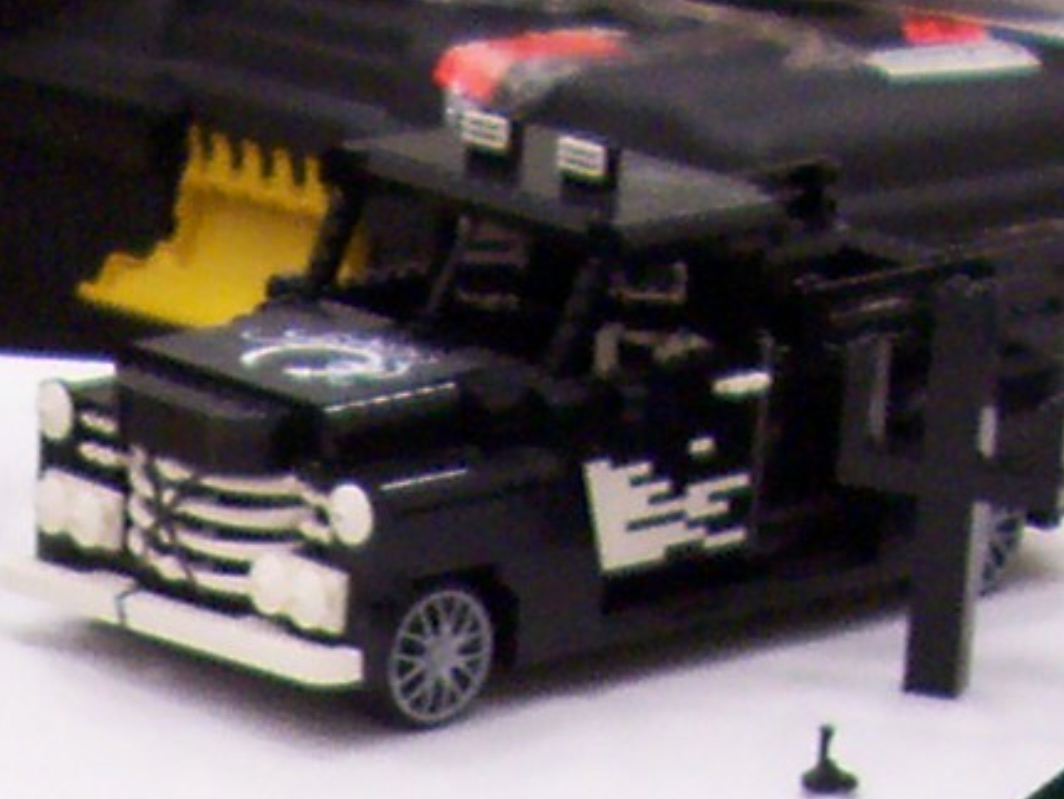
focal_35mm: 182
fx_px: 5597
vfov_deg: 7.6
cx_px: -262
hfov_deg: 10.6
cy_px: 1967
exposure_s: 1/27.8
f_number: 2.7
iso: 160
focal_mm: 5.6
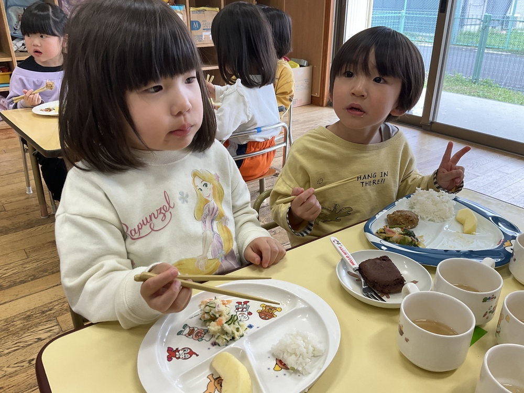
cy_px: 196
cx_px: 262
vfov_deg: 48.2
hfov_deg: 61.7
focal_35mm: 29
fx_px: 439
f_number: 1.8
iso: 64
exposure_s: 1/120
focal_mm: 3
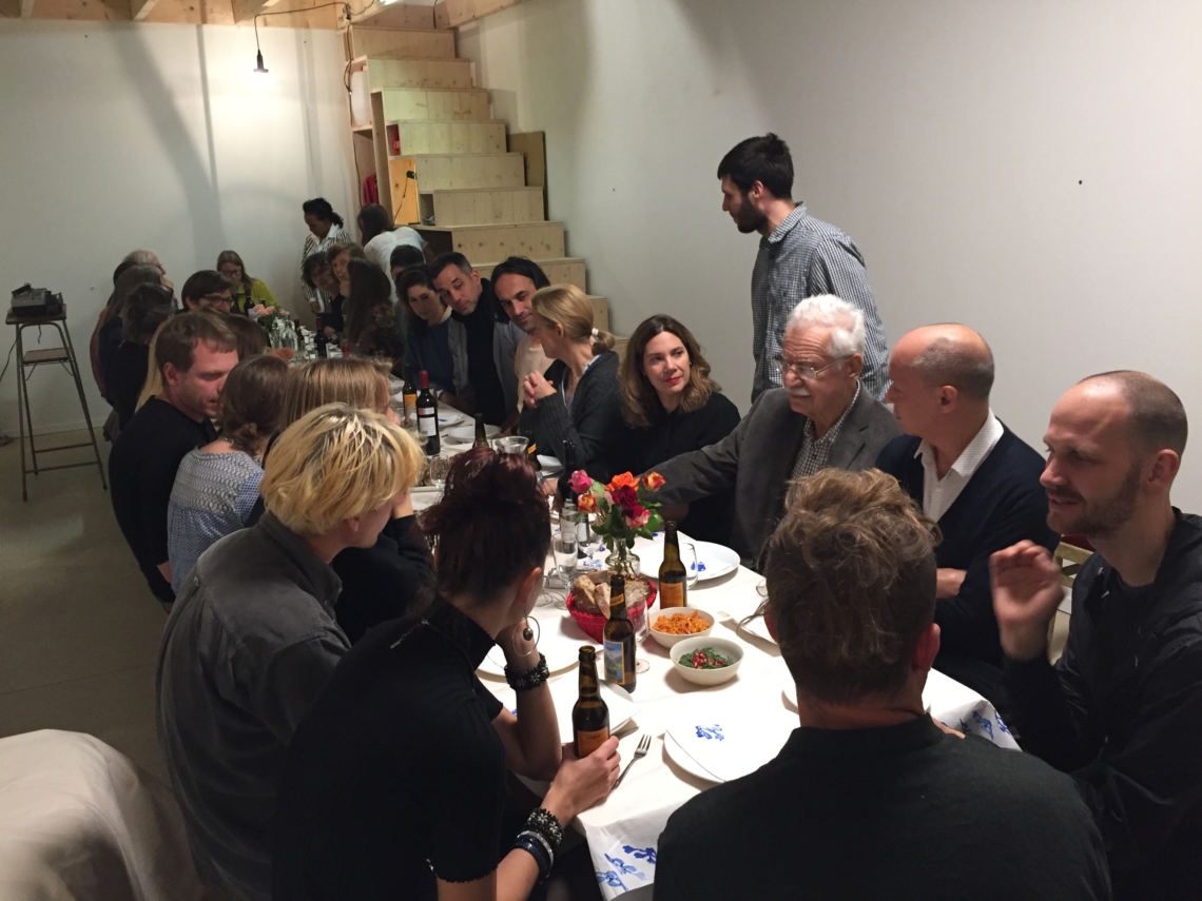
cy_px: 450
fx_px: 1007
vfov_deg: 48.2
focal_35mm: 29
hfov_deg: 61.7
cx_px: 601
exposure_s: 1/33
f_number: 2.2
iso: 200
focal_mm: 4.15
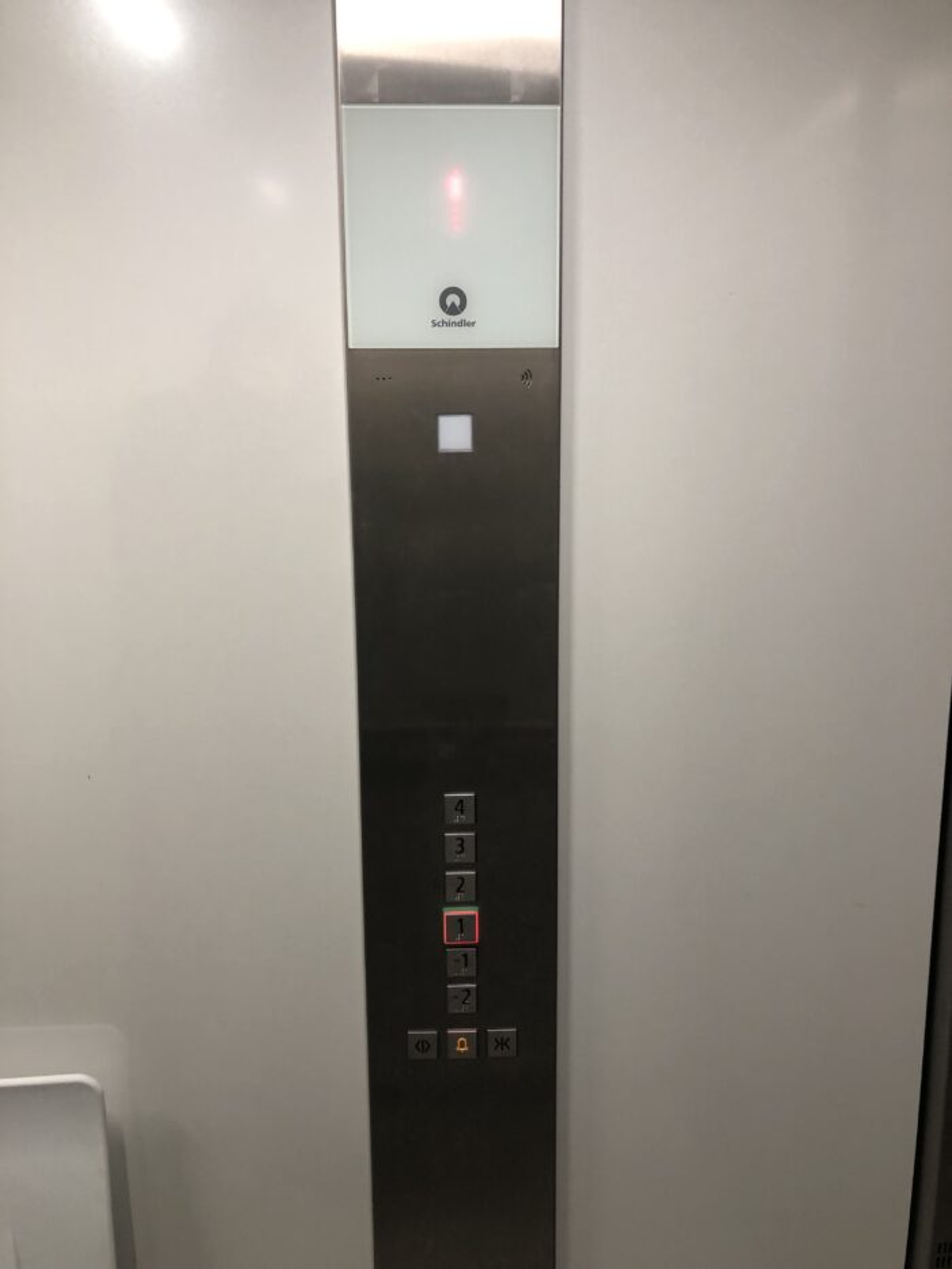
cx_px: 476
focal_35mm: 28
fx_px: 1026
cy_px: 634
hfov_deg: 49.8
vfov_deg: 63.4
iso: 40
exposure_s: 1/24
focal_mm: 3.99
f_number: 1.8
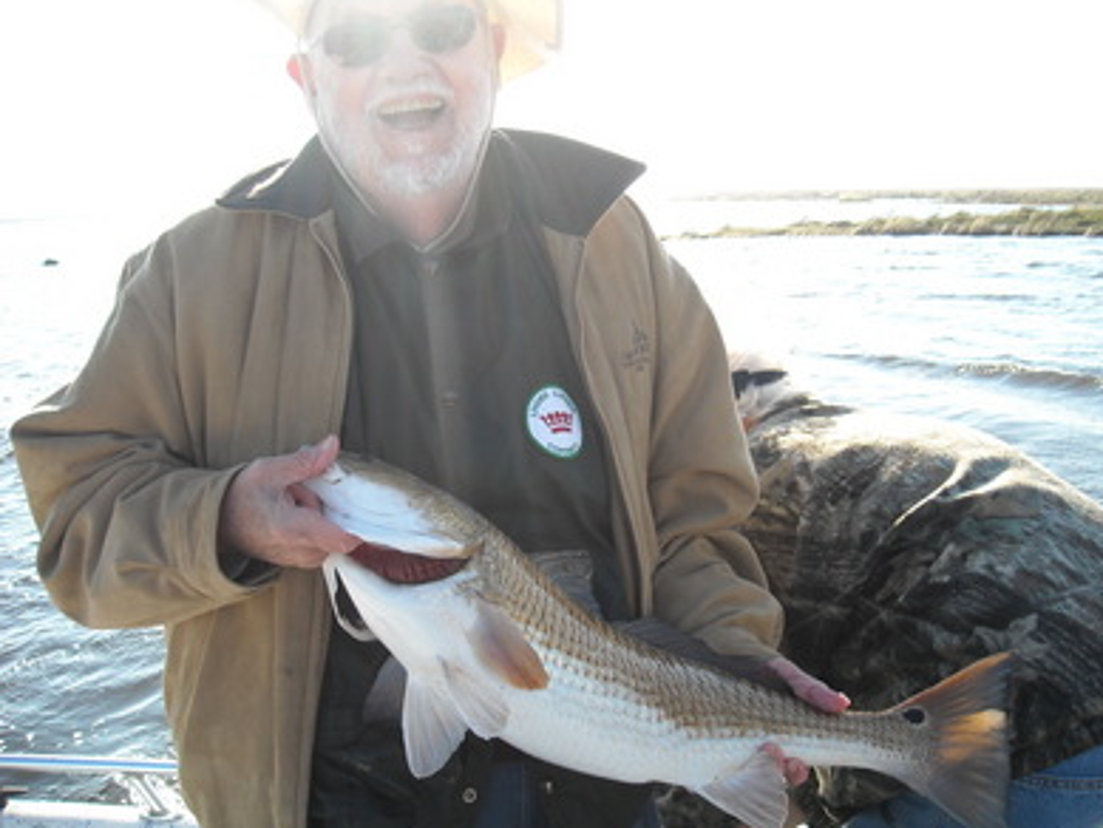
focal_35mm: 36
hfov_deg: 51.3
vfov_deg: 39.7
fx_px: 1147
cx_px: 544
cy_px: 411
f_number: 2.8
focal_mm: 5.7
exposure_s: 1/353
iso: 64
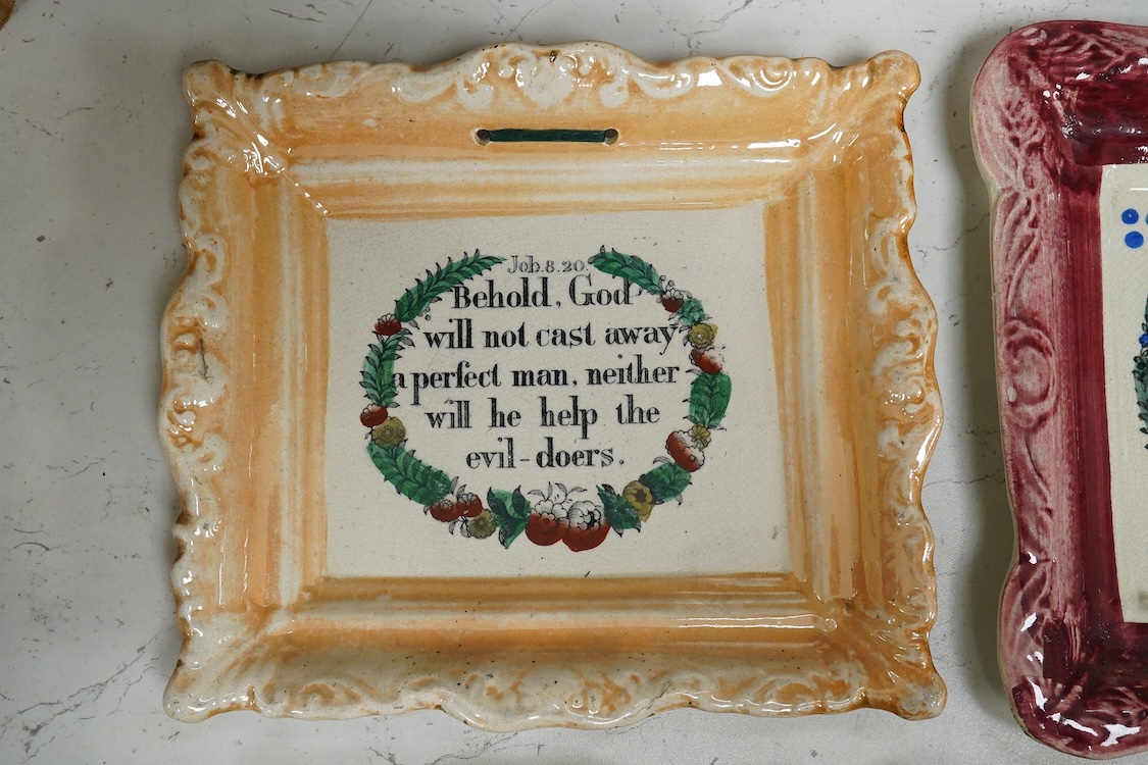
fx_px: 1435
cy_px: 382
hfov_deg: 43.6
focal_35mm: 45
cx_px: 574
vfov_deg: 29.9
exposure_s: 1/160
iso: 2500
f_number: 10
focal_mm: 30
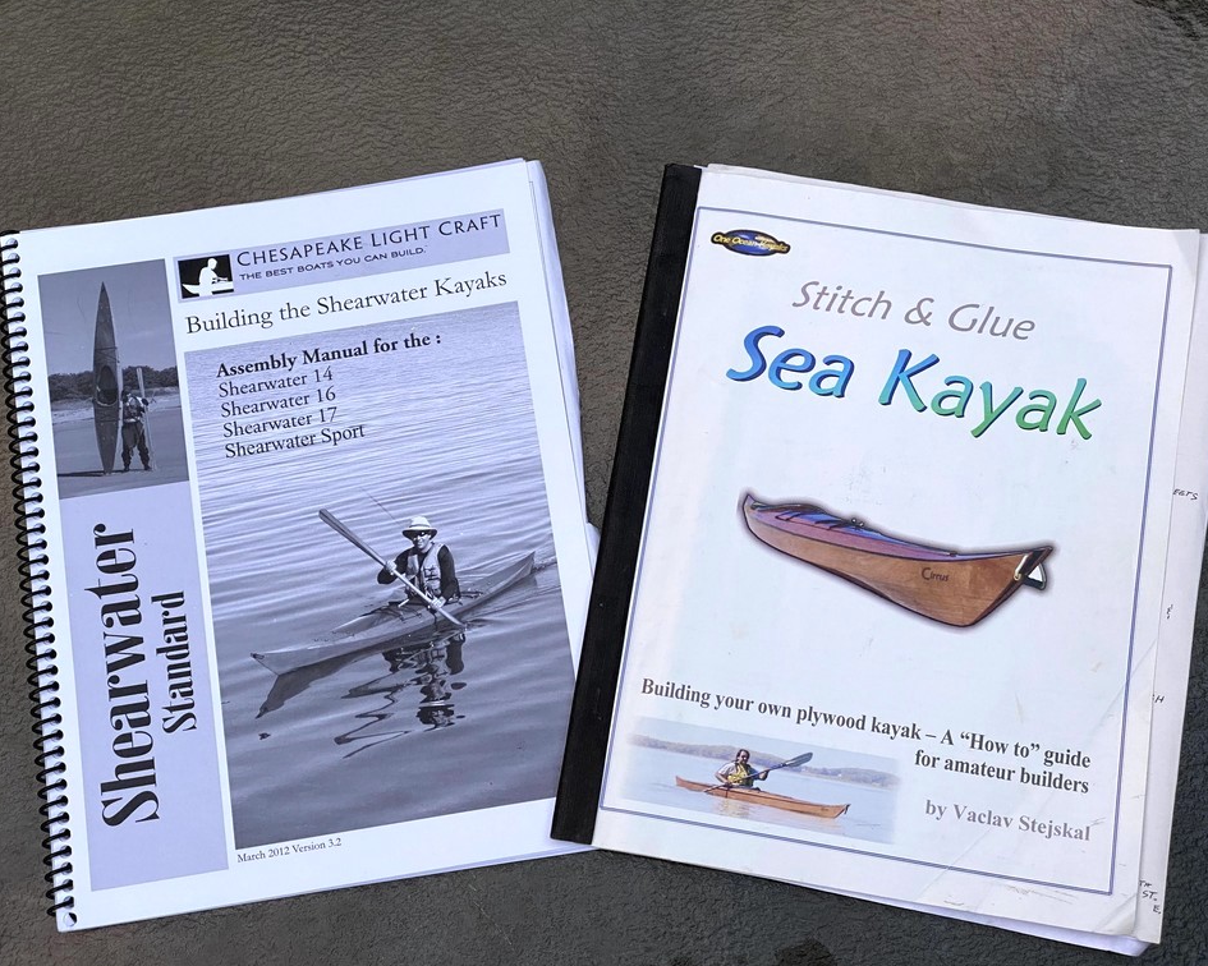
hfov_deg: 34.1
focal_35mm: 55
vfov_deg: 27.6
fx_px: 1966
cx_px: 626
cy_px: 486
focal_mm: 6
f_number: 2
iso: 160
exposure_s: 1/102
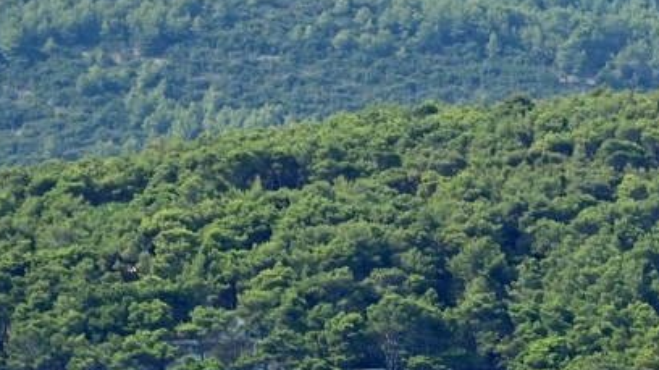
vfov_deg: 1.9
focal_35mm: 642
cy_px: 120
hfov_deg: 3.4
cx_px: 741
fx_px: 11212
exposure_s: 1/250
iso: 400
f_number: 16
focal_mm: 250
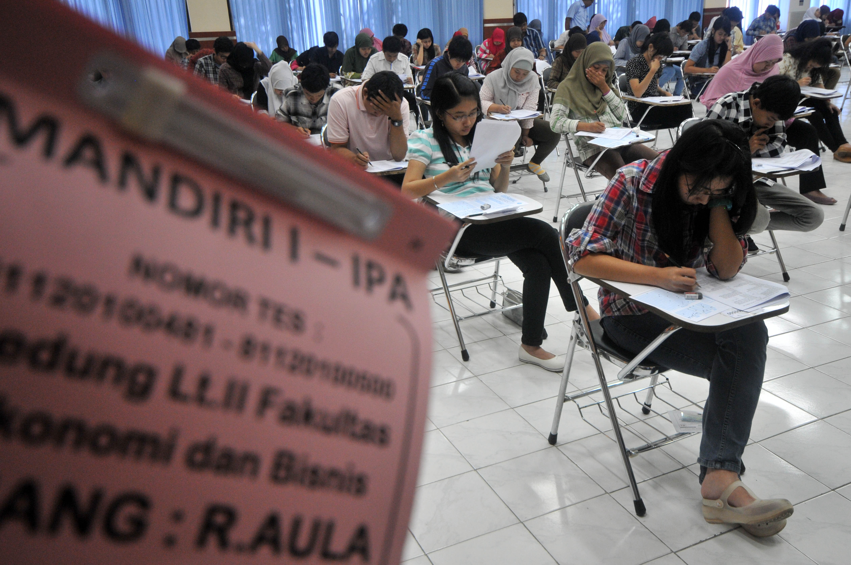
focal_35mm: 30
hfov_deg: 62.0
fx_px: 708
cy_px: 282
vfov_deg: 43.5
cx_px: 426
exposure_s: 1/15
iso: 640
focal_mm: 20
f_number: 5.6
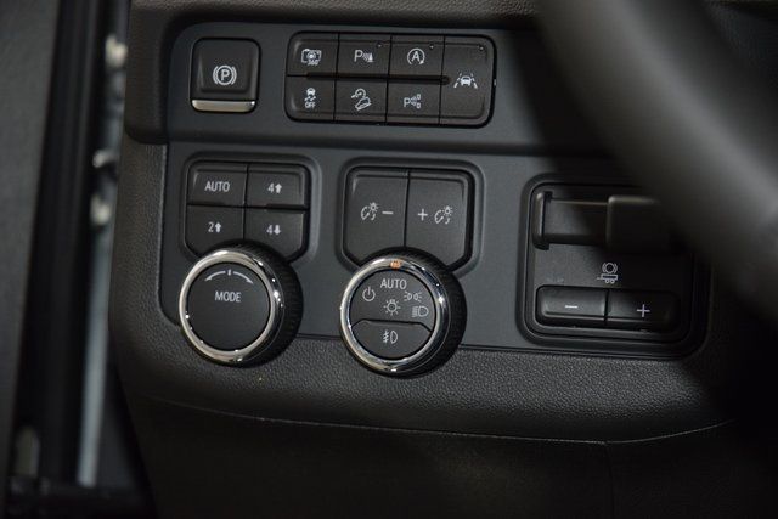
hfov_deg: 19.5
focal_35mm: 105
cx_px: 389
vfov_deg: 13.0
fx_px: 2270
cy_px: 260
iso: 1600
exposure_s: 1/50
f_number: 4.5
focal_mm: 70
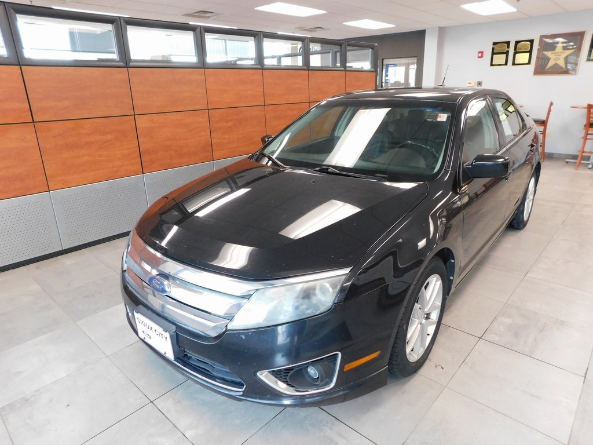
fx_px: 394
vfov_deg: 58.9
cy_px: 222
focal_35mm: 23
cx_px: 296
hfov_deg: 73.9
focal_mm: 4
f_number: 3
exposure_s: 1/20
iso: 400
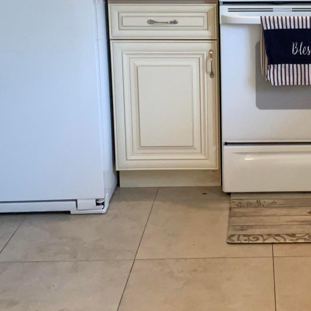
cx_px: 278
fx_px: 701
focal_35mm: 69
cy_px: 46
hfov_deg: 24.3
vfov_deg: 24.5
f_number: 1.8
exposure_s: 1/60
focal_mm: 3
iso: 80
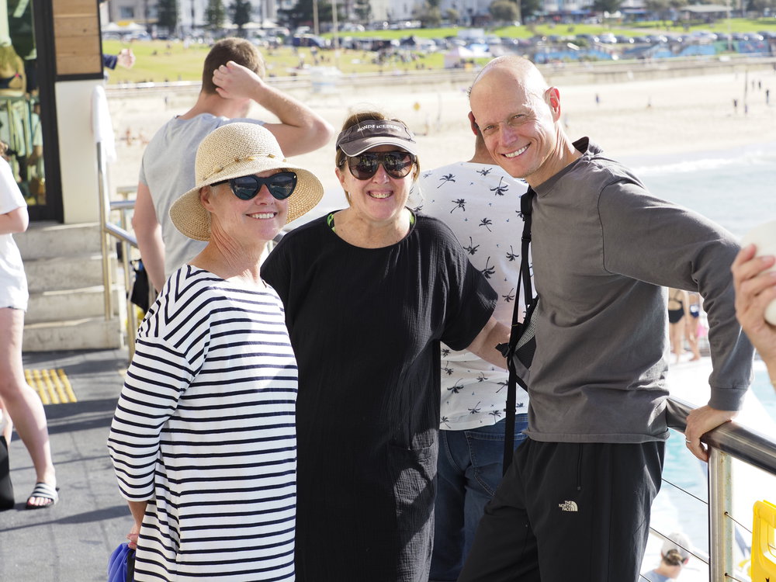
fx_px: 2152
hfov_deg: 20.4
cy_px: 291
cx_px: 388
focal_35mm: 96
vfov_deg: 15.4
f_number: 4.5
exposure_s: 1/500
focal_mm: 48
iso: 200
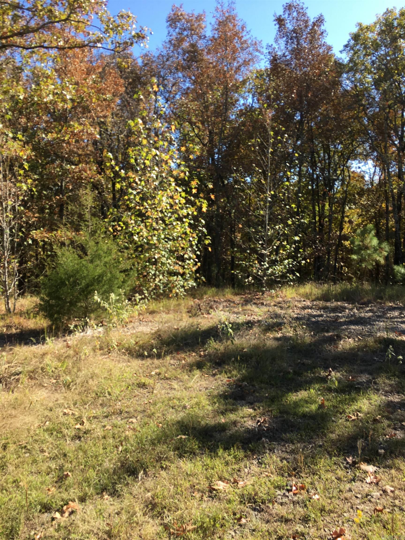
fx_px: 452
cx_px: 202
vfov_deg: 61.7
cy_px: 270
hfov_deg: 48.2
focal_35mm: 29
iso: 25
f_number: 2.2
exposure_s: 1/458
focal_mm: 4.15
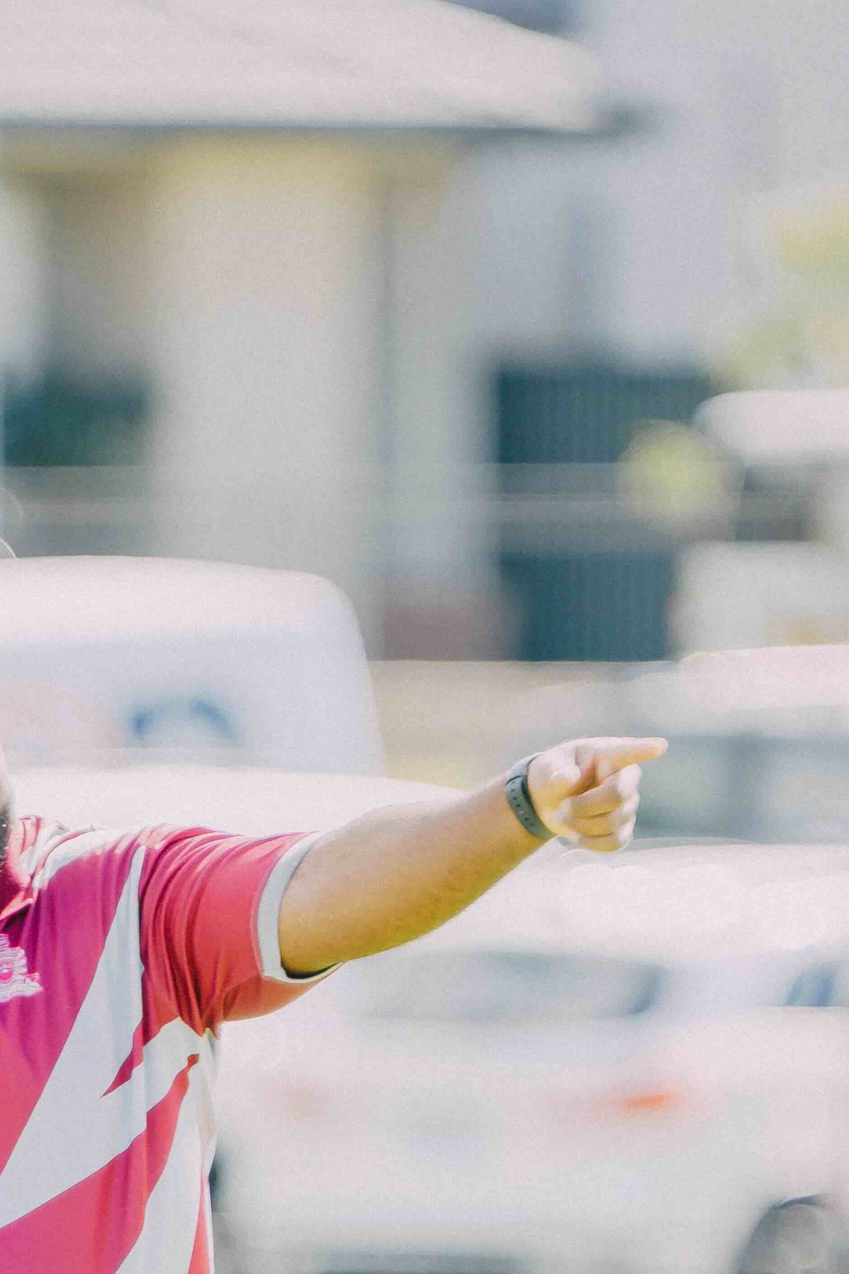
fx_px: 44822
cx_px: 21
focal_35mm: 1267
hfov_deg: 1.1
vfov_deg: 1.6
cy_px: 1341
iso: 250
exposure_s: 1/250
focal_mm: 594
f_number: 6.3
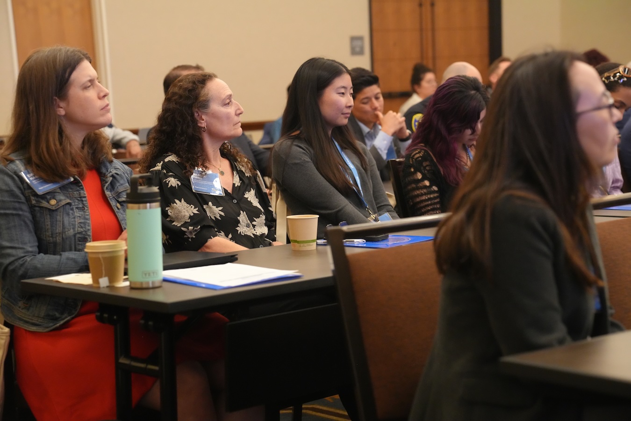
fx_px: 1350
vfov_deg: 17.7
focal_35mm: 77
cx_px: 316
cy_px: 210
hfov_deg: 26.3
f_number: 4
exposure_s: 1/160
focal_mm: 77
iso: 6400
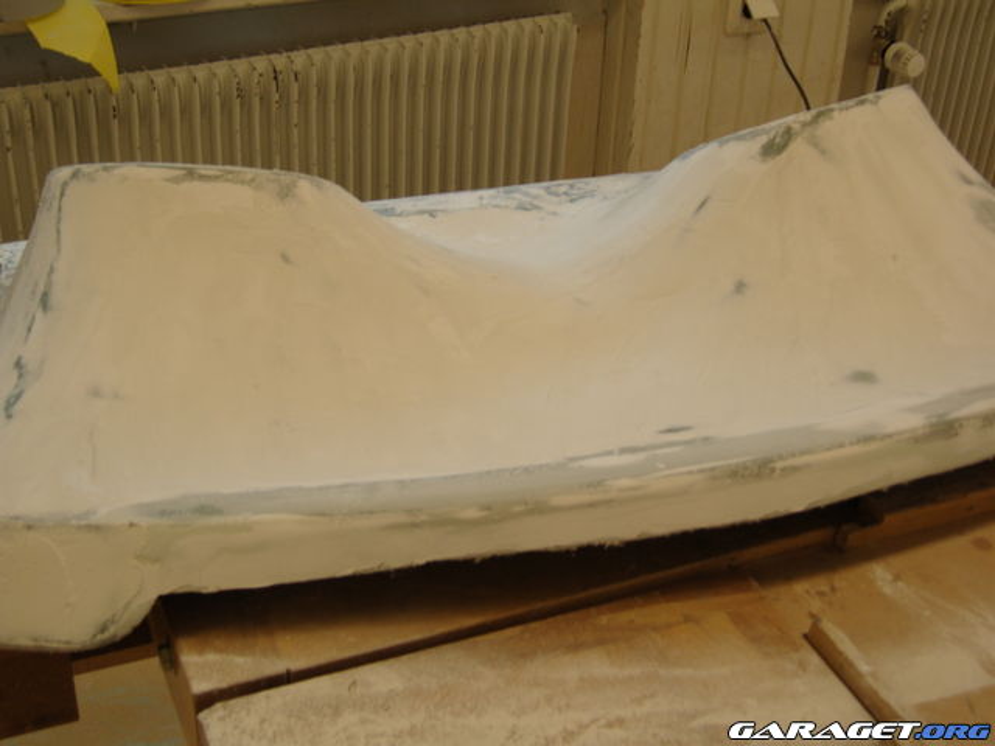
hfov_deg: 36.2
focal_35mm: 53
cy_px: 373
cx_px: 498
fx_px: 1523
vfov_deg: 27.5
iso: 80
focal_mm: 11.5
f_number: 3.5
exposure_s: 1/60
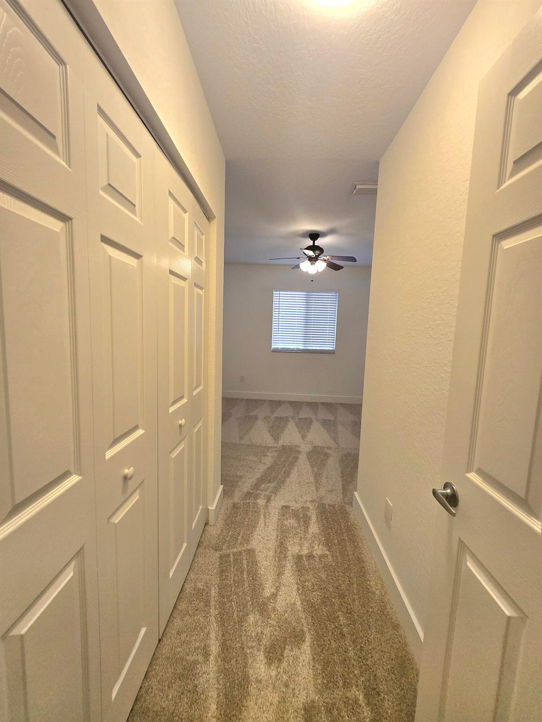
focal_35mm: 13
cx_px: 271
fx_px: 271
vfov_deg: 106.2
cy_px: 361
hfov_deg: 89.9
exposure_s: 1/60.2
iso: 125
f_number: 2.2
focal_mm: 1.7
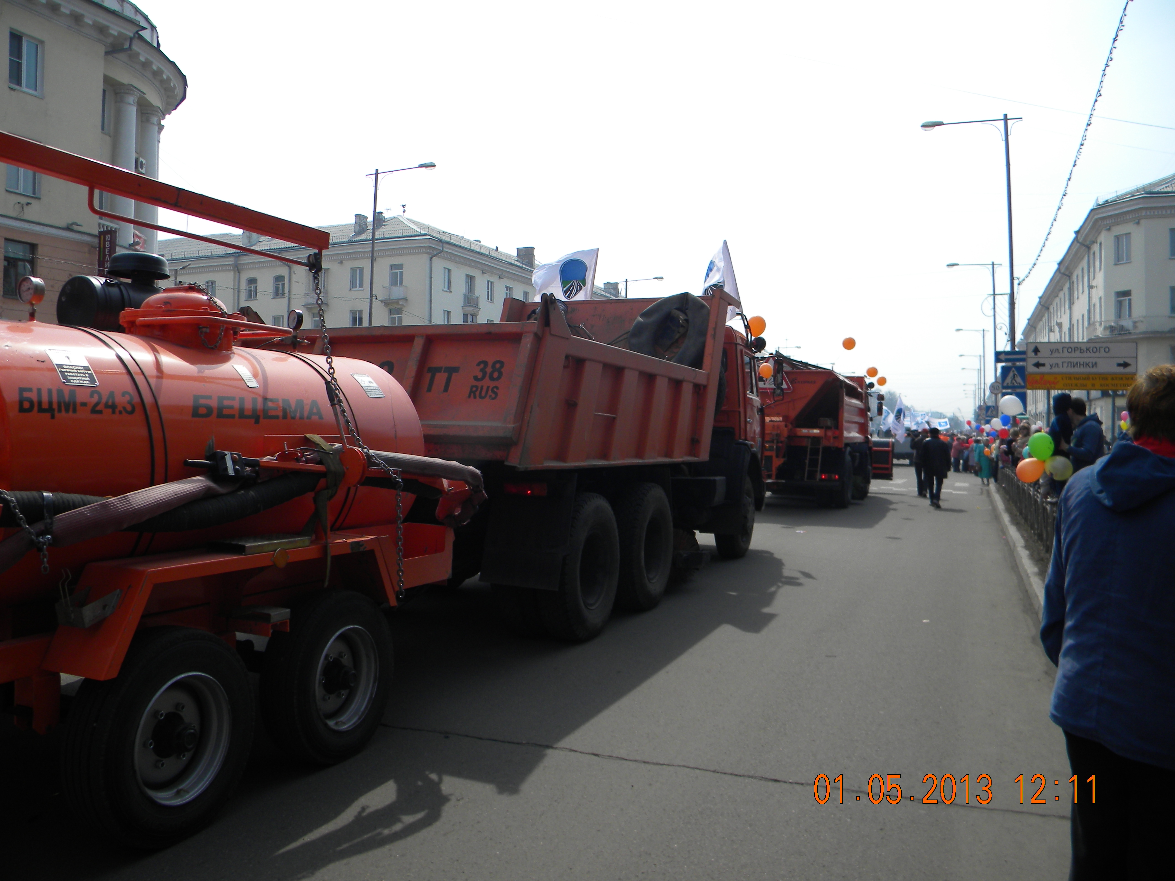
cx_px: 588
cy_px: 440
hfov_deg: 63.4
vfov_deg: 49.7
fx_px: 950
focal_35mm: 28
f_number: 7
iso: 80
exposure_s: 1/281
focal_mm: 5
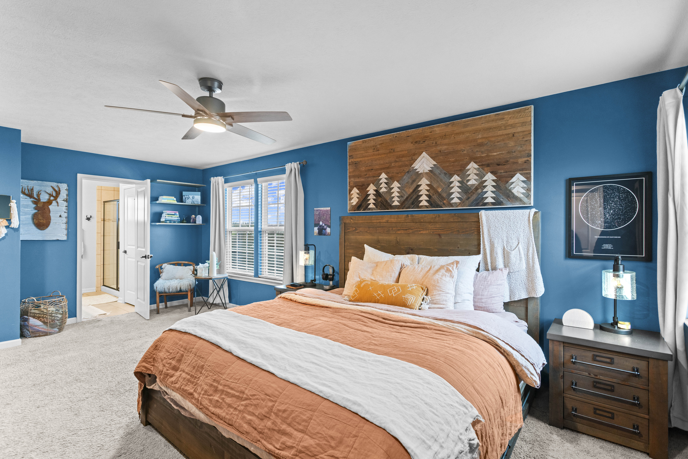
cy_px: 230
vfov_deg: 70.5
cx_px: 344
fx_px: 325
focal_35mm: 17
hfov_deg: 93.3
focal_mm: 17
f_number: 7.1
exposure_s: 1/1.25
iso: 500
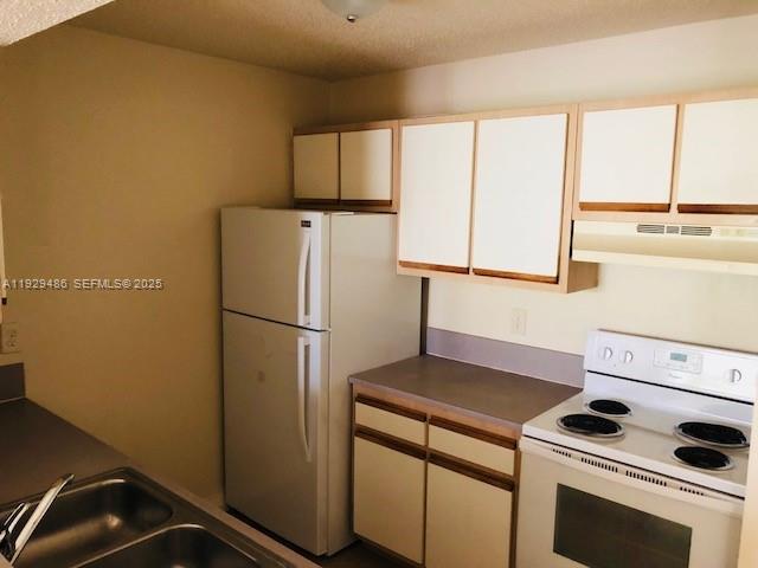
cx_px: 379
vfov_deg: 49.7
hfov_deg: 63.4
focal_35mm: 28
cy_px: 284
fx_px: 613
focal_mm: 4
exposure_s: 1/5
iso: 100
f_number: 1.8
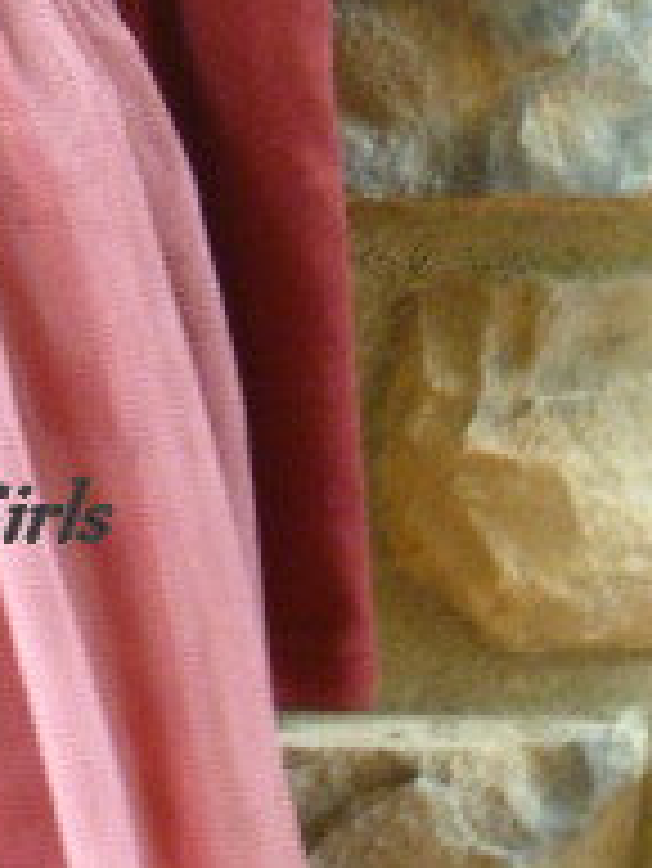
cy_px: -117
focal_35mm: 338
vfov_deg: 5.8
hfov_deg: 4.4
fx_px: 8479
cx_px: -391
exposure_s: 1/4
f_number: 5.3
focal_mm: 18.2
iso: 500
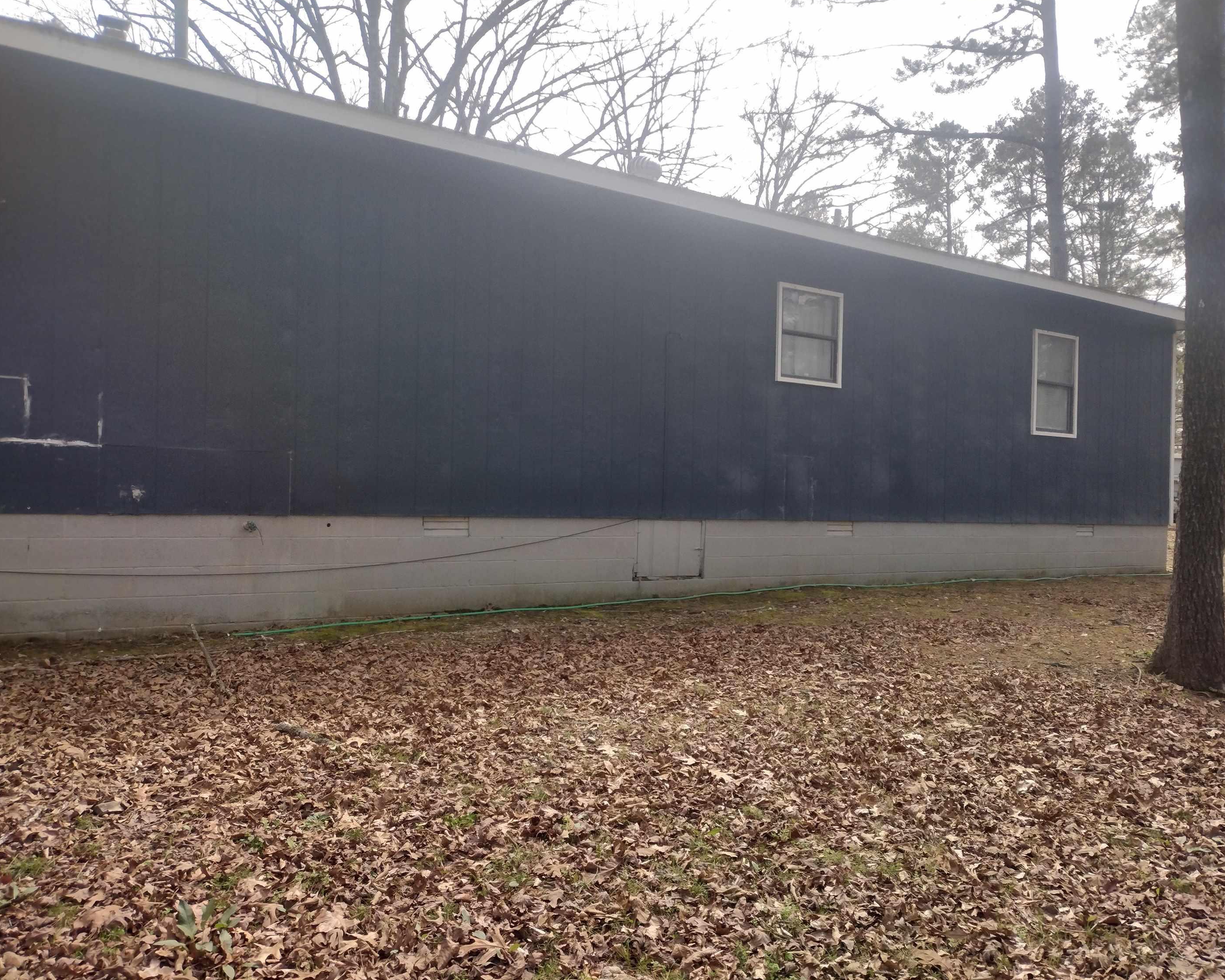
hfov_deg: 60.4
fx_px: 1051
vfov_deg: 50.0
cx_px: 666
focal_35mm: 29
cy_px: 485
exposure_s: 1/1139
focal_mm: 4.71
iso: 100
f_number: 1.7
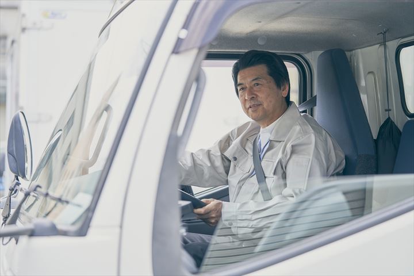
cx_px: 207
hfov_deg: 25.7
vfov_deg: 17.3
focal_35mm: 79
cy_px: 138
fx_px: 908
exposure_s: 1/200
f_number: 2.8
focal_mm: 79
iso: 100
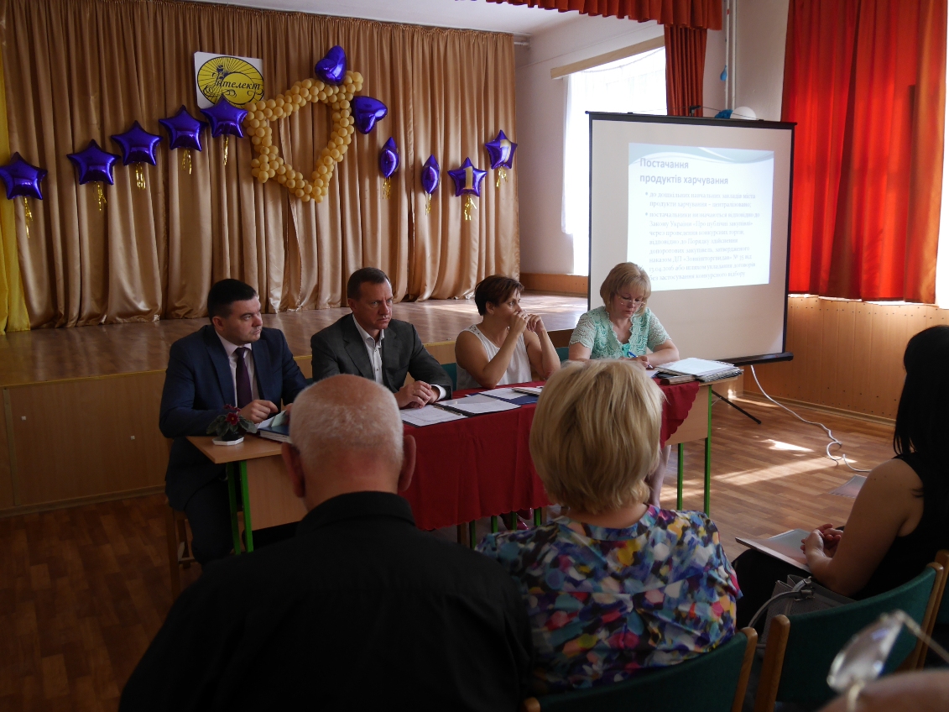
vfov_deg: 46.8
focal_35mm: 30
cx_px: 474
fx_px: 822
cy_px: 356
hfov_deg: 60.0
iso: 500
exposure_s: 1/60
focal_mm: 15
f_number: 3.6
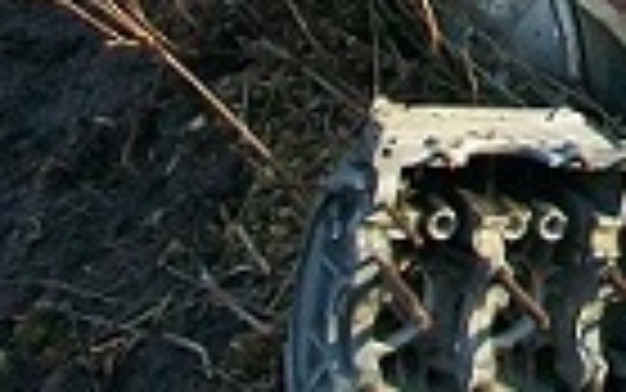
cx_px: 955
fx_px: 2594
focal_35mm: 152
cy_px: -401
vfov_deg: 8.2
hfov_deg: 13.0
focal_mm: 5.7
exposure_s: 1/125
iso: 64
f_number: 2.8
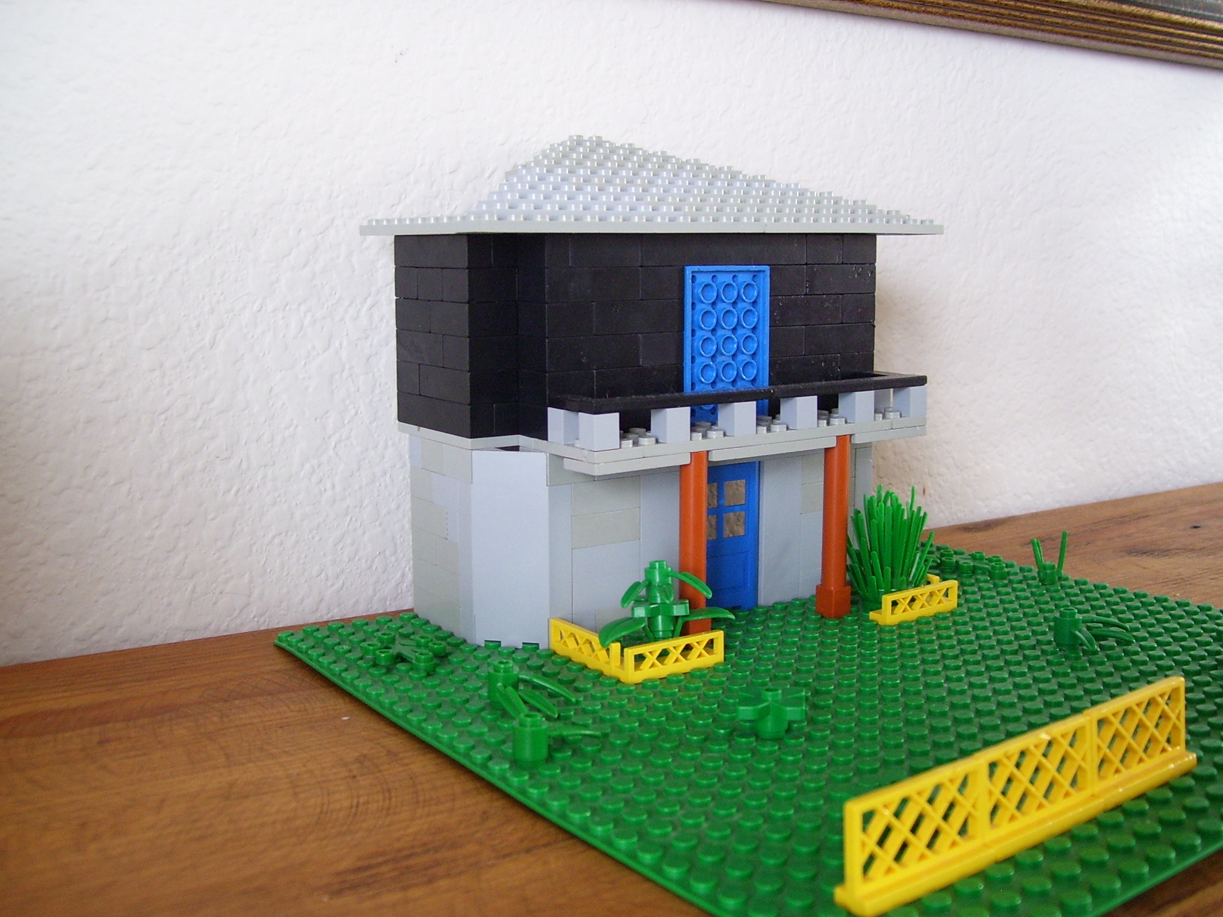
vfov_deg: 38.7
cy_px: 462
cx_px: 599
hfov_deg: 50.1
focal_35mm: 37
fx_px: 1307
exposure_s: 1/30
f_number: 2.7
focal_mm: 6
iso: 160
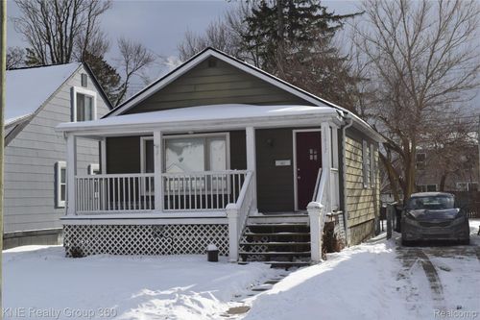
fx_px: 720
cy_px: 160
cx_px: 240
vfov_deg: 25.0
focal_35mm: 54
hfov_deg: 36.9
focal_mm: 36
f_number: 11
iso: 220
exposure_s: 1/500
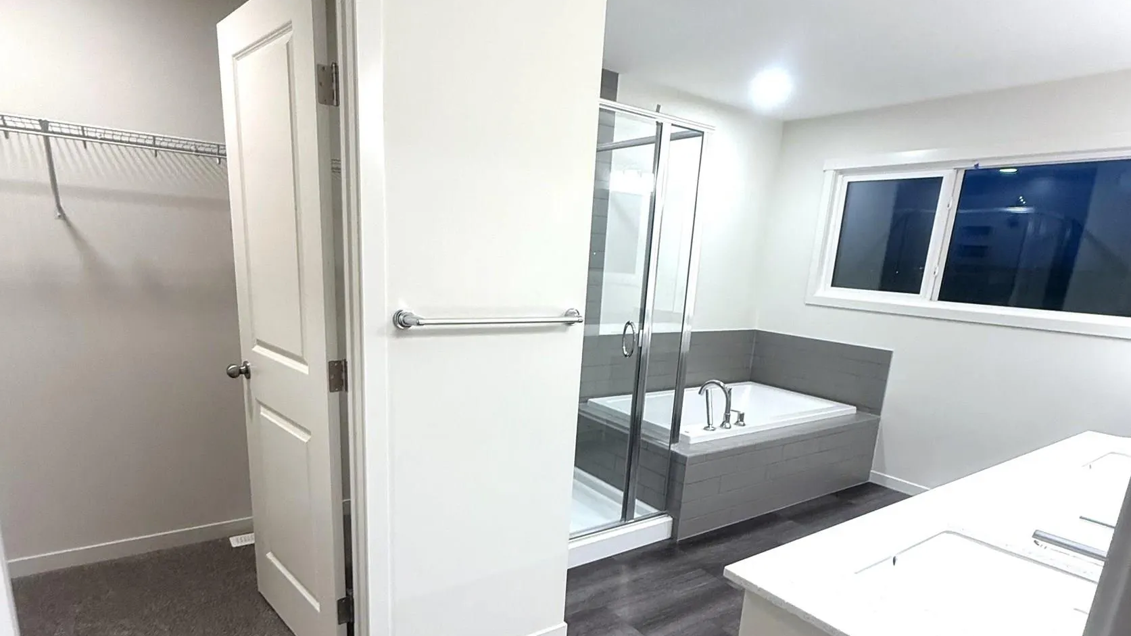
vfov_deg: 52.7
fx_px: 630
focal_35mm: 21
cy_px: 418
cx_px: 562
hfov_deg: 83.8
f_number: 2.2
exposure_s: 1/120
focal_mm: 2.22
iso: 250
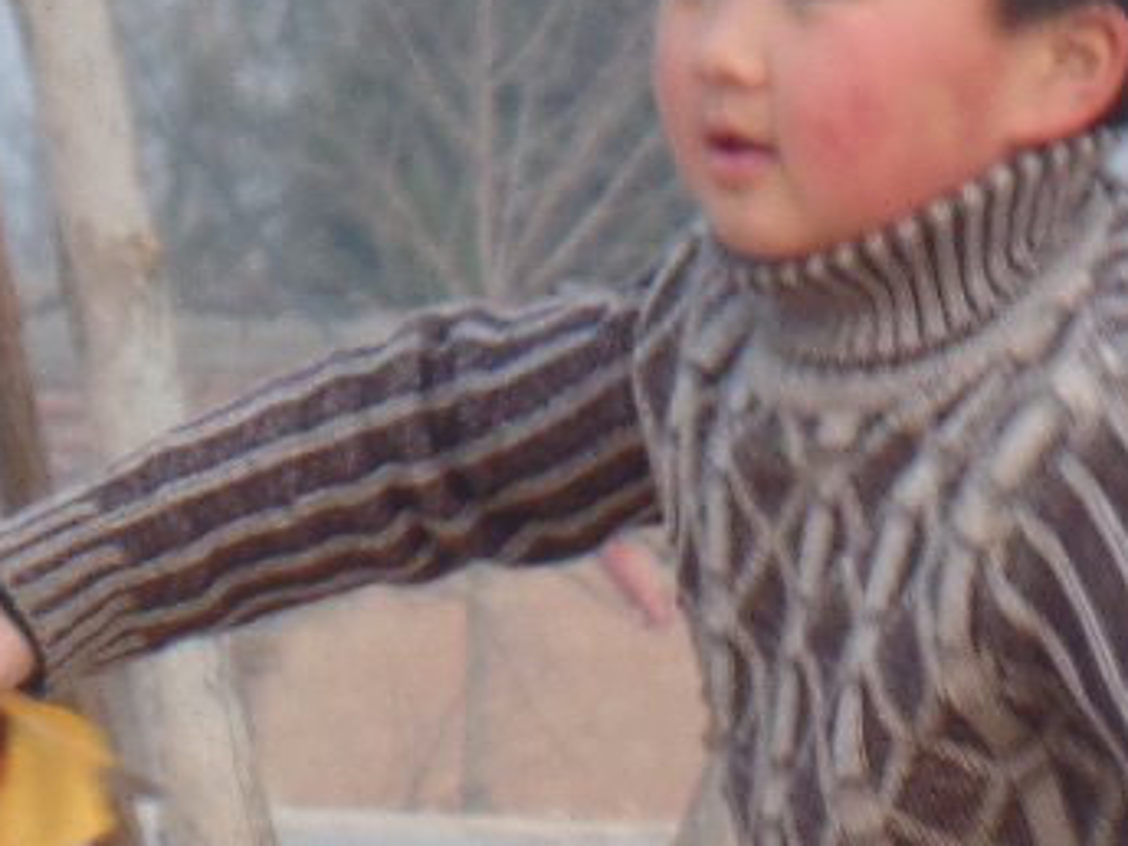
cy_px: 1738
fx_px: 17499
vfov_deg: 2.8
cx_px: 1646
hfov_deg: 3.7
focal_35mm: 537
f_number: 3.9
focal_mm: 16.5
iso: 80
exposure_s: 1/125
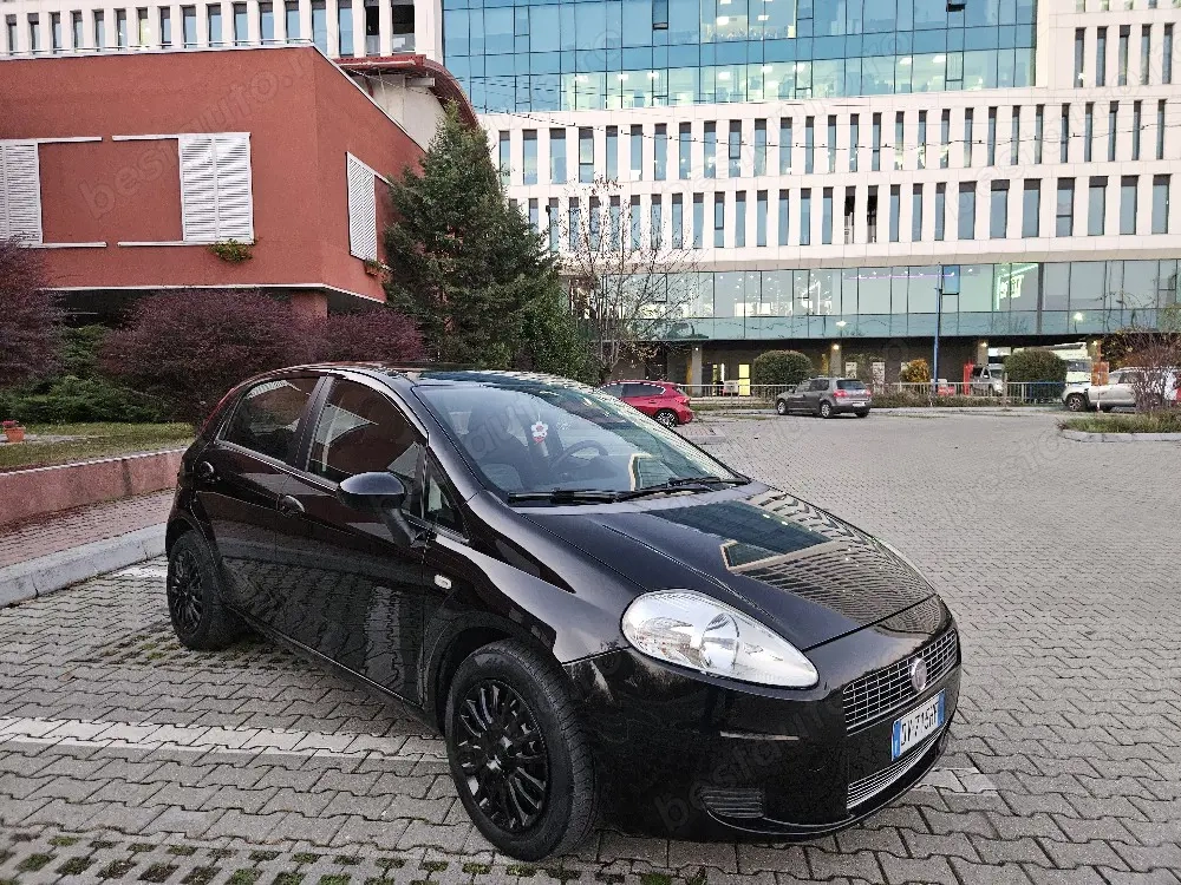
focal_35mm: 23
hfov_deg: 73.9
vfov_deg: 58.9
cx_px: 590
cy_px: 442
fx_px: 785
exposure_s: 1/100
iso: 1000
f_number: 1.8
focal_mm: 5.4
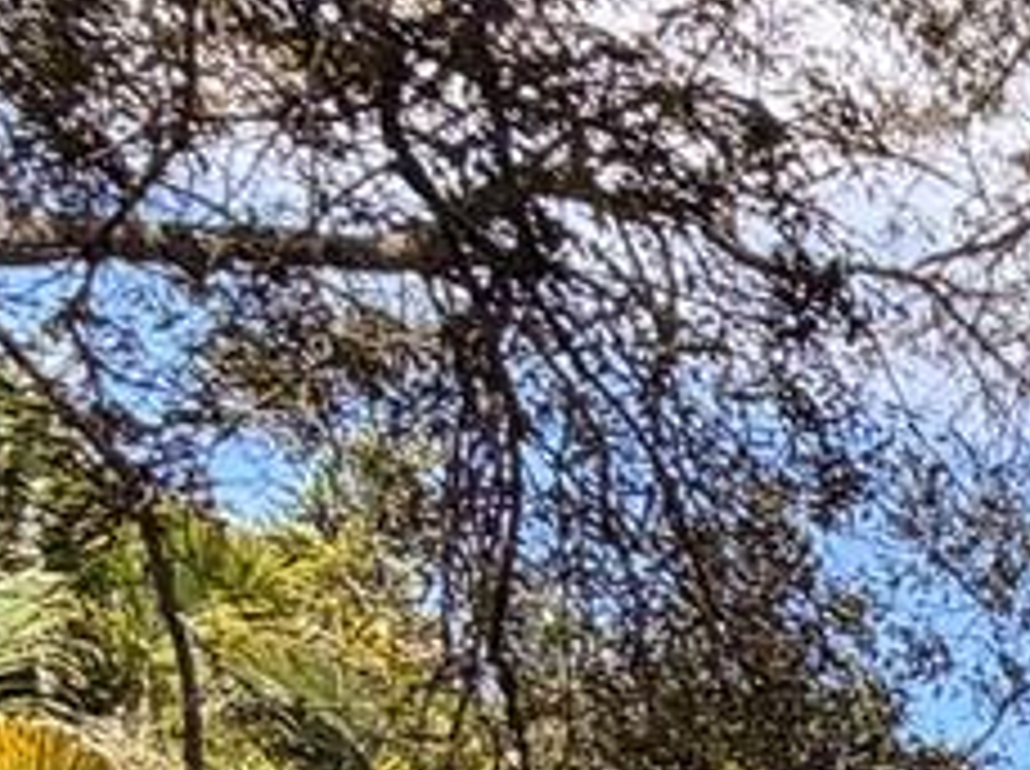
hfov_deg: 11.9
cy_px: 1801
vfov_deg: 12.2
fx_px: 2911
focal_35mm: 98
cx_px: 2964
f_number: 2.2
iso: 40
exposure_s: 1/602
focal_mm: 2.22
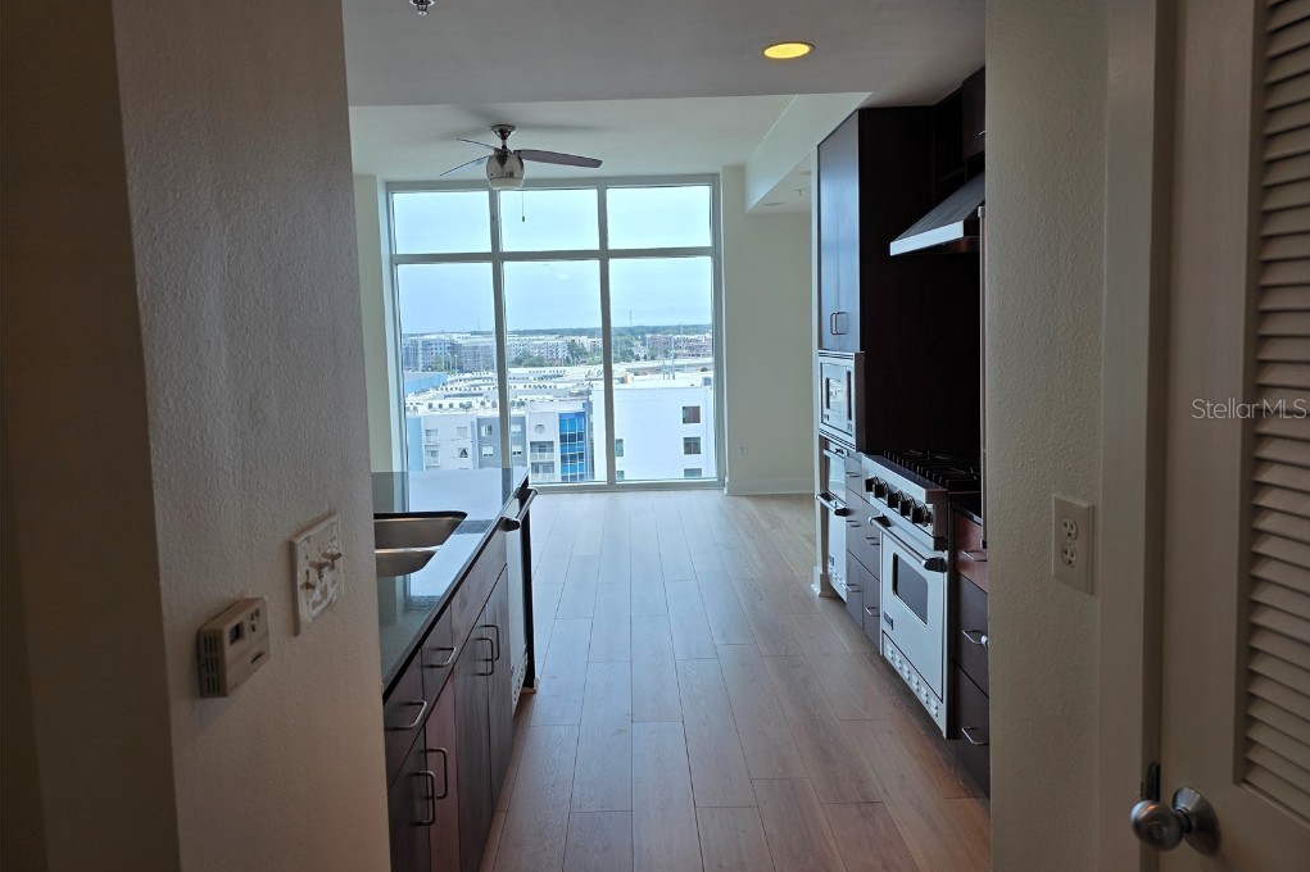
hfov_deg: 73.8
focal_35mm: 24
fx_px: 873
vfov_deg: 53.1
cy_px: 408
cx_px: 656
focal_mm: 6.3
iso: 25
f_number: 1.7
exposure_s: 1/120
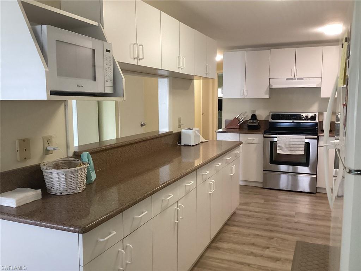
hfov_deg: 58.4
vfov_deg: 45.4
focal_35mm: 31
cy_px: 136
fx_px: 323
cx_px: 180
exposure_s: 1/60
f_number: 2.4
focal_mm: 3.3
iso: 200
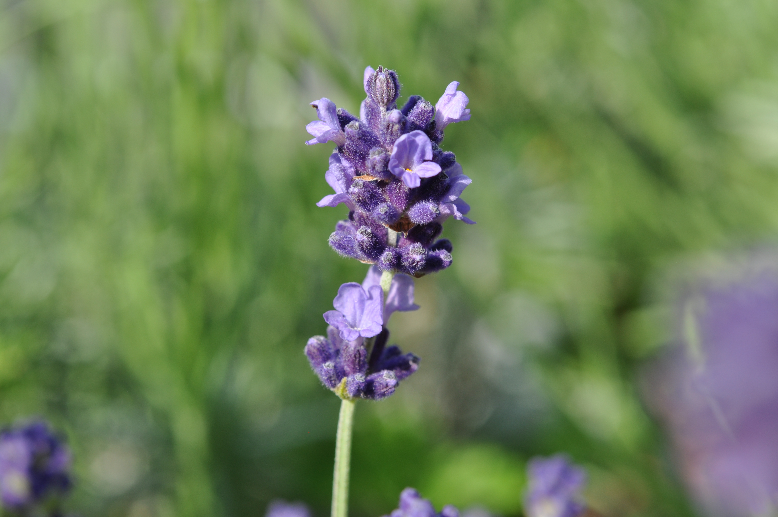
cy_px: 258
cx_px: 389
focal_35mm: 90
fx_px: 1943
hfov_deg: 22.6
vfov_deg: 15.2
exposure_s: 1/200
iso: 200
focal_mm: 60
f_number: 8
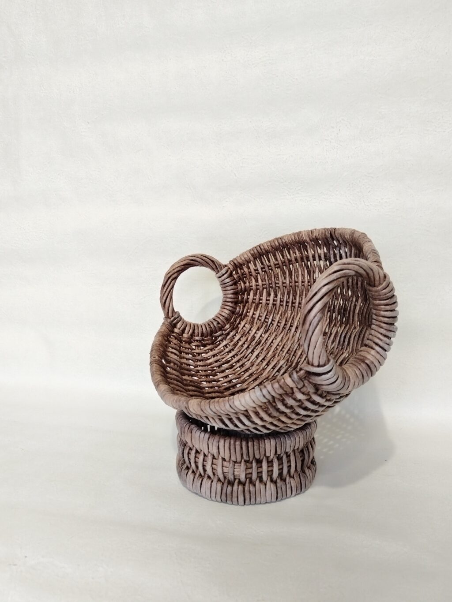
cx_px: 226
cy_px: 301
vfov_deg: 67.3
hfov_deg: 53.1
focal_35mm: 26
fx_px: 453
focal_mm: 4.95
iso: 1240
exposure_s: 1/33.3
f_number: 1.9
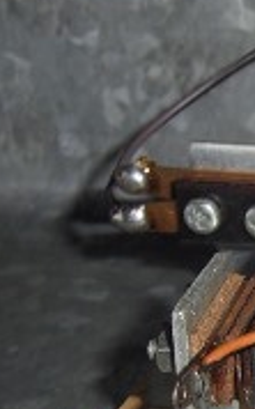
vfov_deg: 16.8
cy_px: 352
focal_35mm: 123
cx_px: 404
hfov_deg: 10.2
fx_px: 1370
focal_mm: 8.2
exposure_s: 1/45
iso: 100
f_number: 10.6
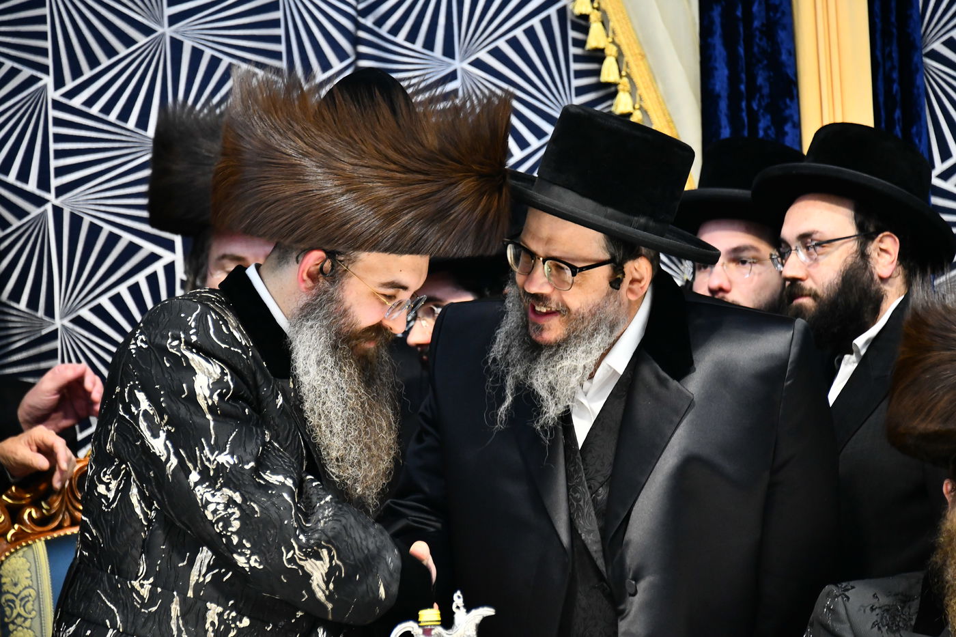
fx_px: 5576
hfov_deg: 9.8
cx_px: 478
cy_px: 318
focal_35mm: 210
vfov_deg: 6.5
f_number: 5.6
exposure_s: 1/125
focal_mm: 210
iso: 2500
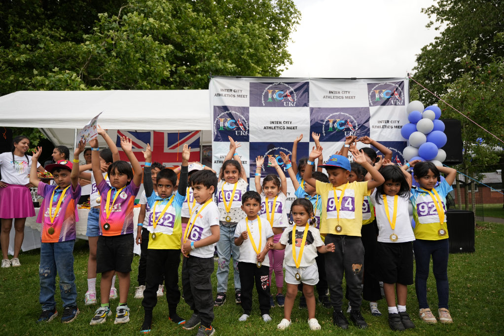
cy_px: 168
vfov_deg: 53.1
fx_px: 336
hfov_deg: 73.8
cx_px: 252
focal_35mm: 24
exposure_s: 1/2500
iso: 250
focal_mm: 24
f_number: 2.8
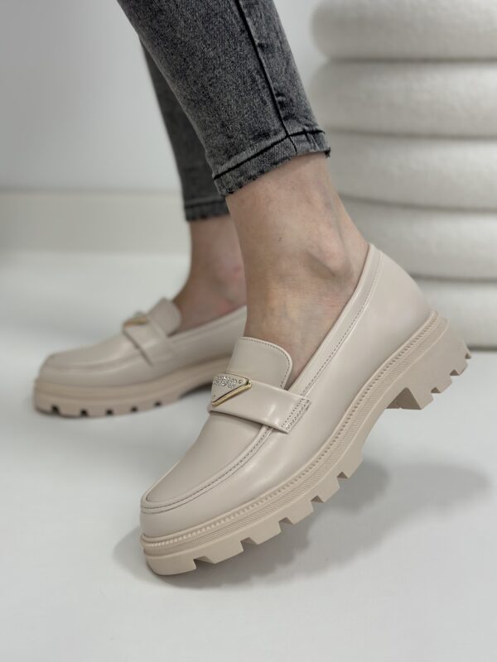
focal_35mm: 48
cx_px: 248
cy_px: 331
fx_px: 919
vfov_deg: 39.7
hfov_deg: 30.3
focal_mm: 6.86
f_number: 1.78
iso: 100
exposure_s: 1/100
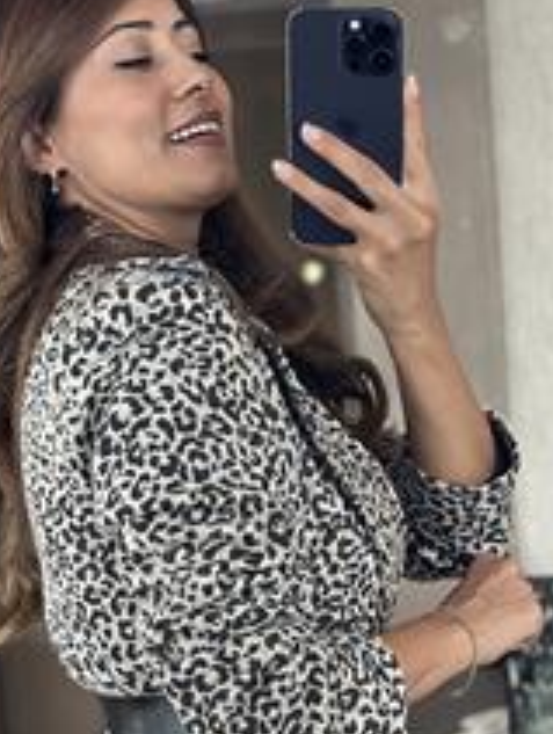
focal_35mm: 115
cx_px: 275
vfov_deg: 16.9
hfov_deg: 12.9
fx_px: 2442
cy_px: 623
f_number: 1.78
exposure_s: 1/60
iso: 400
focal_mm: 6.86
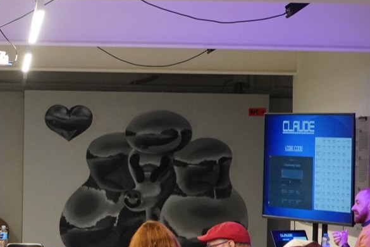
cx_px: -86
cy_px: 214
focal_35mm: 175
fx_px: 1798
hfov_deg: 11.5
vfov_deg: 7.8
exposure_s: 1/200
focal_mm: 43
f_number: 4
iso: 2500
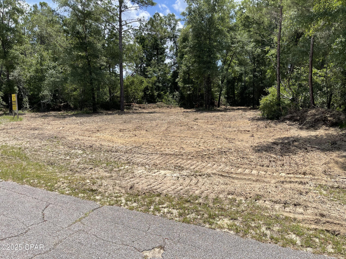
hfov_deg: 69.4
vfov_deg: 54.9
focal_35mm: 25
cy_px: 130
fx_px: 250
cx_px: 173
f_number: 1.6
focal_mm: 5.1
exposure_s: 1/2924
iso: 32
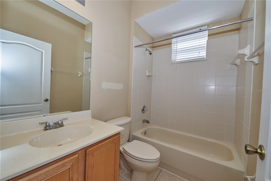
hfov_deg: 104.3
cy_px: 90
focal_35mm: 14
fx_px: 105
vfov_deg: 81.2
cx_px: 136
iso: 400
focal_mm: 14
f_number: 5.6
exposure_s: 1/160
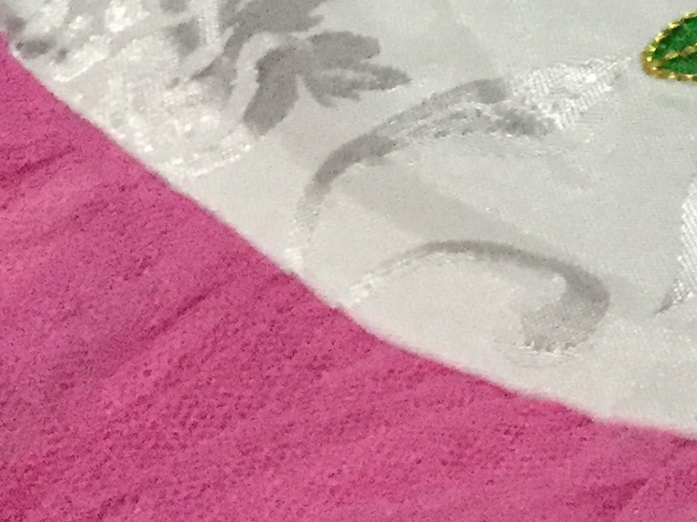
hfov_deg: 12.5
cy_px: -3
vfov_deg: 10.8
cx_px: 1452
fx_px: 2738
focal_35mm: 136
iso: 250
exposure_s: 1/17
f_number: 2.4
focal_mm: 3.3
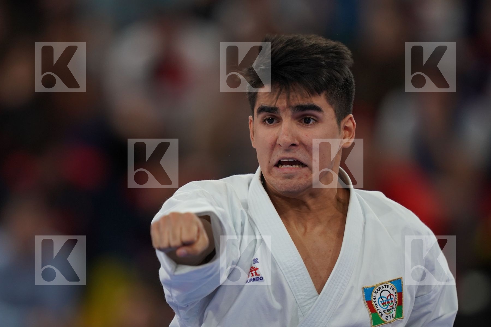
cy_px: 164
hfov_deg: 3.4
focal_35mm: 600
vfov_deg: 2.3
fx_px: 8183
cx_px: 246
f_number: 2.8
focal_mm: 400
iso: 800
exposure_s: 1/500
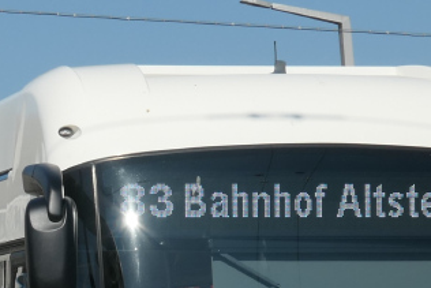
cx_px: 76
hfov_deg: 9.8
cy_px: 360
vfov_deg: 6.5
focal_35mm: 210
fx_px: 2515
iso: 125
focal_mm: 18.7
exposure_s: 1/1000
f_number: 6.3
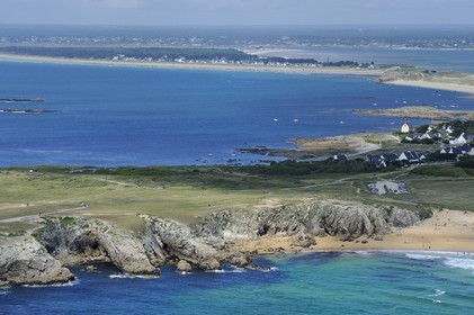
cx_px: 237
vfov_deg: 11.4
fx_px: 1579
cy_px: 158
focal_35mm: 120
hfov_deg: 17.1
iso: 400
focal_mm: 120
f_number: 10
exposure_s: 1/1000
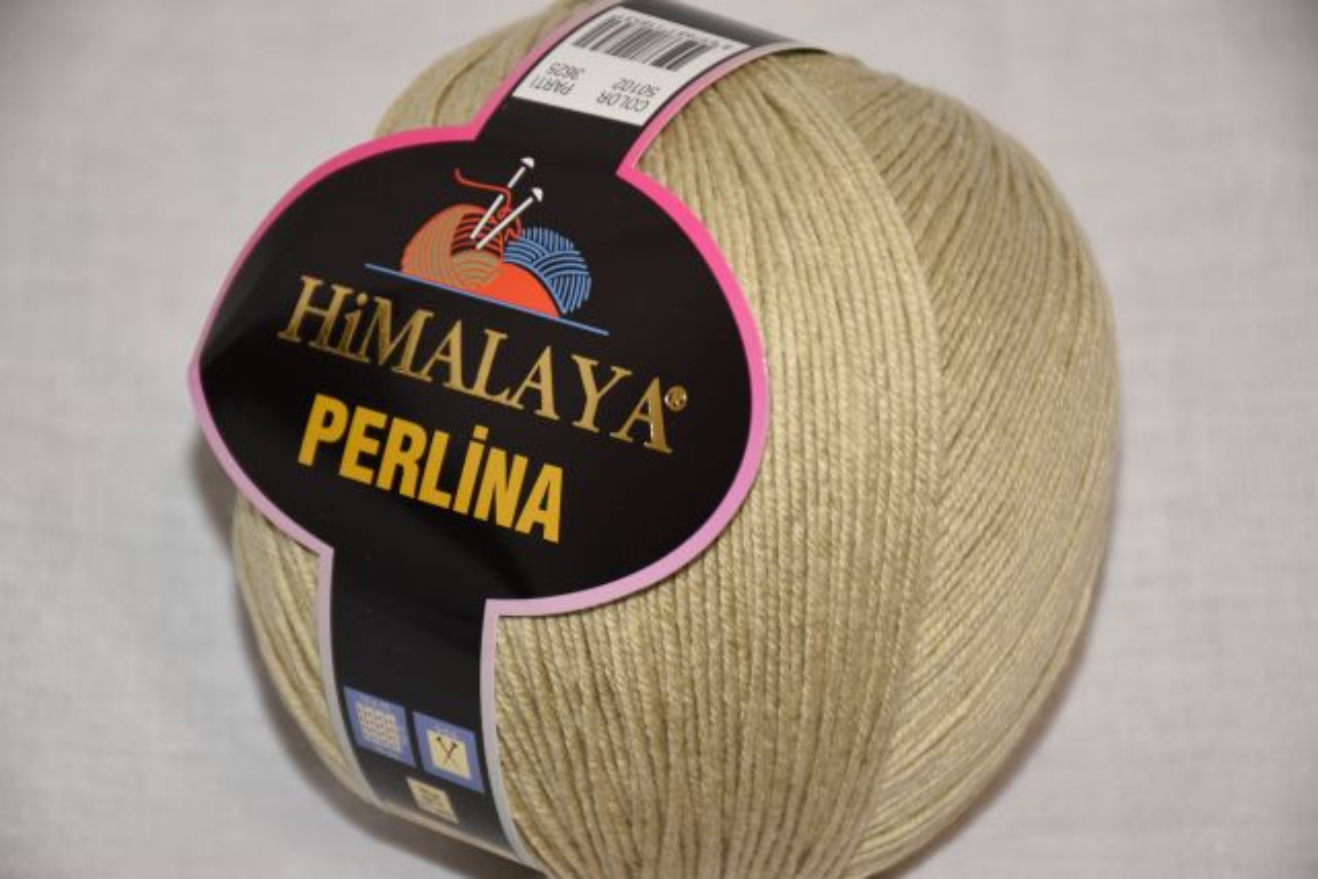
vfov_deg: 8.7
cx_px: 659
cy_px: 440
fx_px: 5767
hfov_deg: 13.0
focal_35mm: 158
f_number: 5.6
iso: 320
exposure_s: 1/60
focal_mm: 105
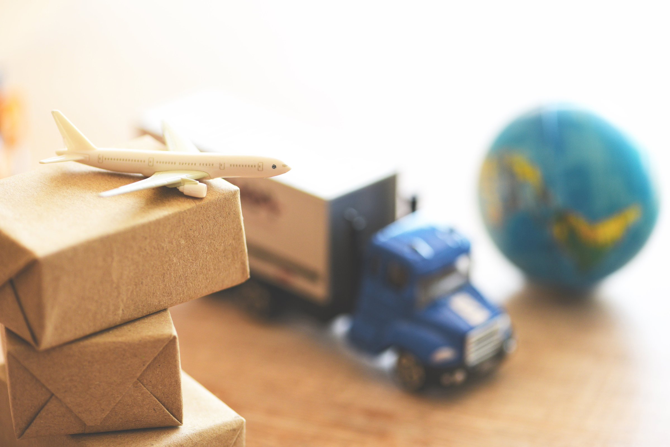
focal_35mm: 105
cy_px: 224
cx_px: 335
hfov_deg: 19.4
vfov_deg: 13.1
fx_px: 1955
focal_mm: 105
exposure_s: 1/500
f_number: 4.5
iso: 500
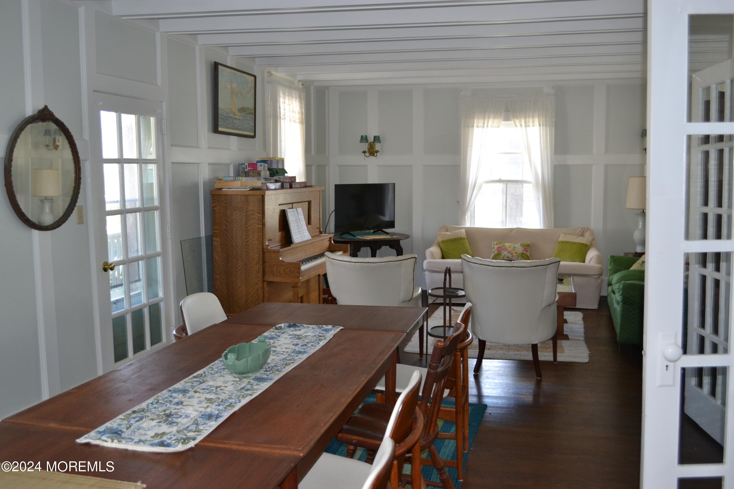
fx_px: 734
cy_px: 244
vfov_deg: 36.9
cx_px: 367
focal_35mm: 36
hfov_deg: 53.1
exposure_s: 1/60
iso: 500
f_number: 4
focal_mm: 24
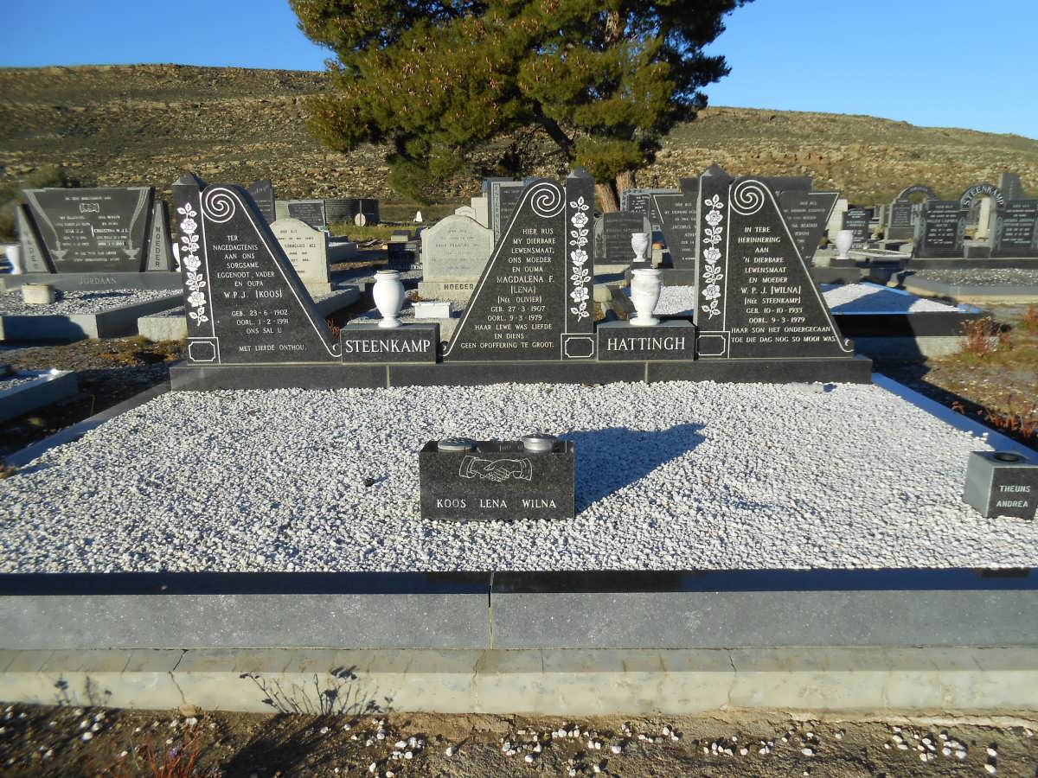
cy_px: 389
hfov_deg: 67.3
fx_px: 780
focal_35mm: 26
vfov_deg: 53.1
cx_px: 519
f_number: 3.5
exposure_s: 1/1000
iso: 80
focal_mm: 4.6
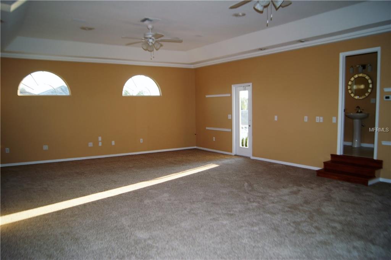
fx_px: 423
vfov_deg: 34.1
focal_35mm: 39
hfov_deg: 49.6
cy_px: 130
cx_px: 196
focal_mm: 26
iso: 160
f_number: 4.5
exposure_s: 1/160
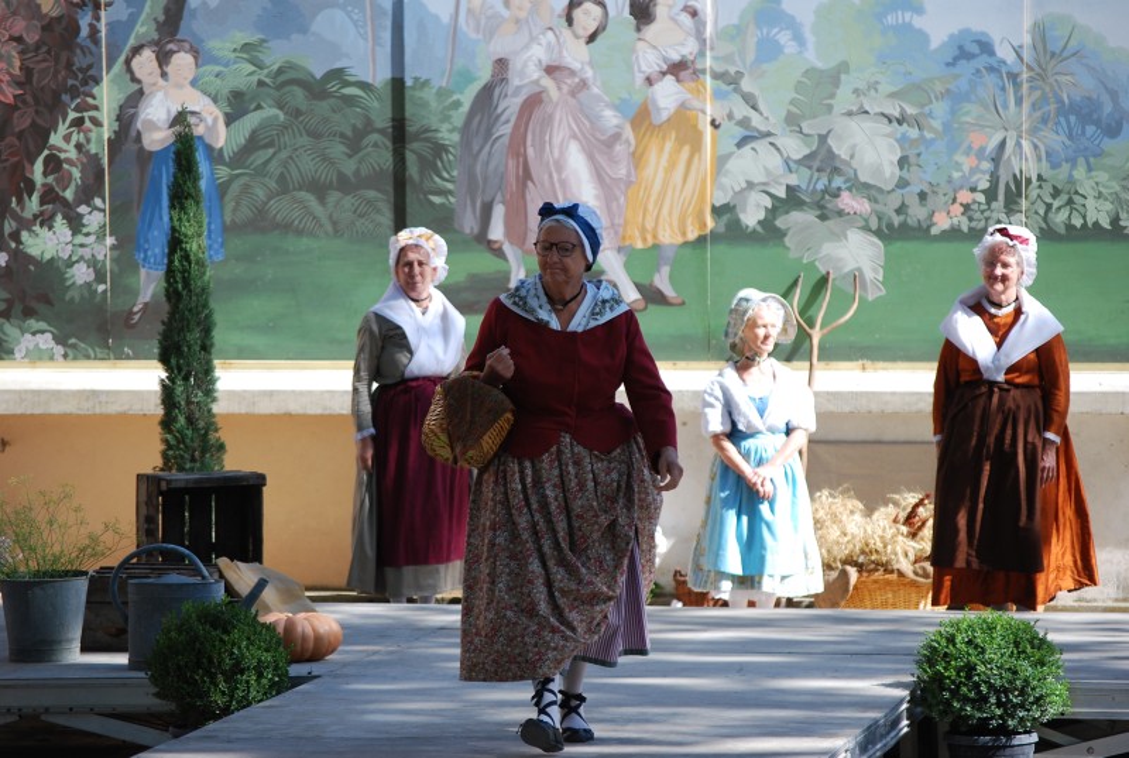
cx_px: 564
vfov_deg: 8.8
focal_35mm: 158
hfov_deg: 13.0
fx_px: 4949
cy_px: 379
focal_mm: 105
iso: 200
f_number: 5
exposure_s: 1/400
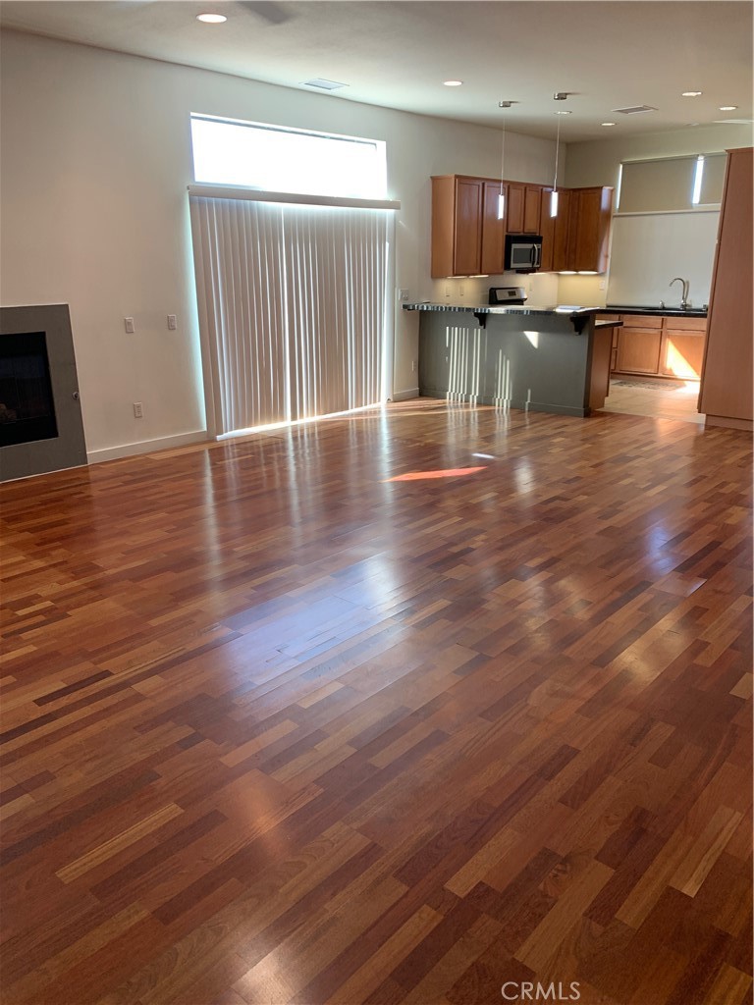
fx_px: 755
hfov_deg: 53.1
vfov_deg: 67.3
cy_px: 502
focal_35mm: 26
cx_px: 377
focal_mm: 4.25
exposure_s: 1/60
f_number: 1.8
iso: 64
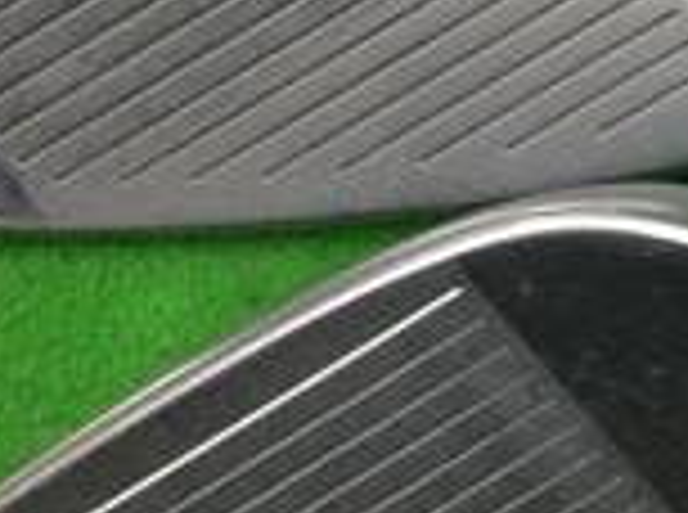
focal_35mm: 130
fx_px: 2578
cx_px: 976
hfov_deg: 14.4
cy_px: 189
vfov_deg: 11.3
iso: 160
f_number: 2.4
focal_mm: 3.3
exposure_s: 1/30
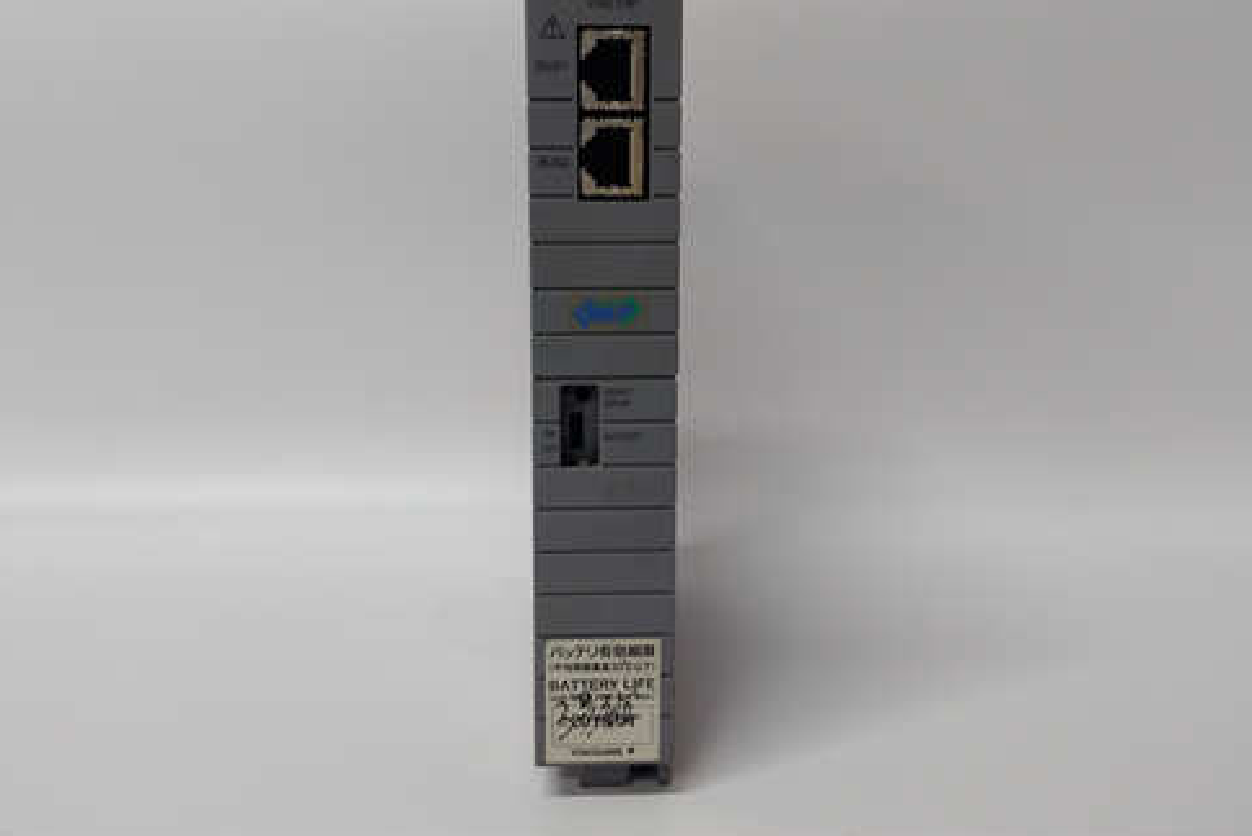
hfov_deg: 63.6
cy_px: 358
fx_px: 1009
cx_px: 618
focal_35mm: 29
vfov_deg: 44.9
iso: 162
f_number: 2
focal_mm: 3.79
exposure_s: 1/33
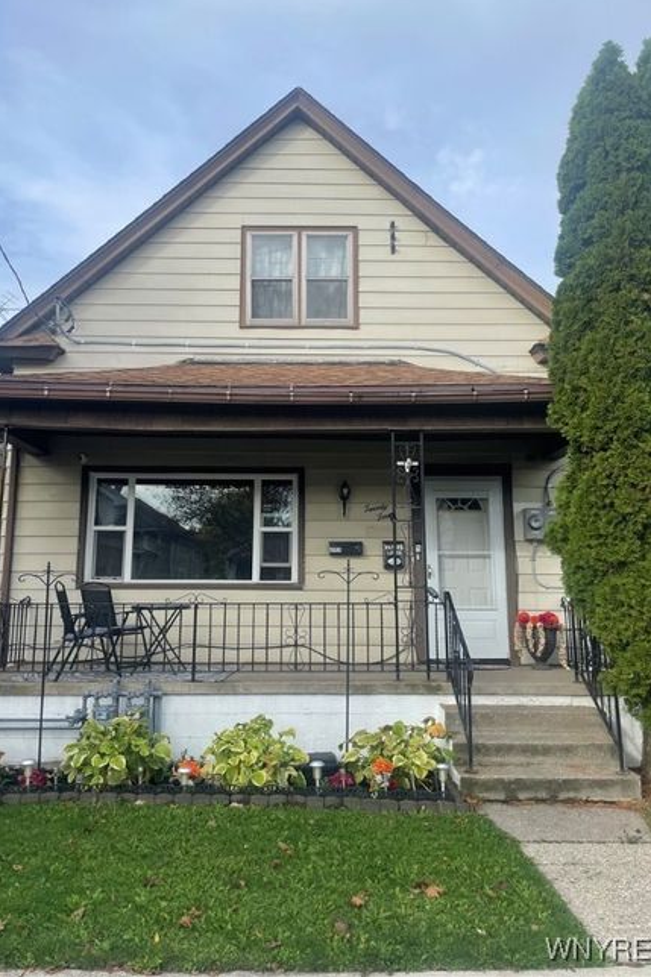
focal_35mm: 28
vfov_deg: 65.5
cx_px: 303
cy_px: 473
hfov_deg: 46.3
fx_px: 760
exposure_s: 1/1742
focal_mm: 4.2
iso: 32
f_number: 1.6
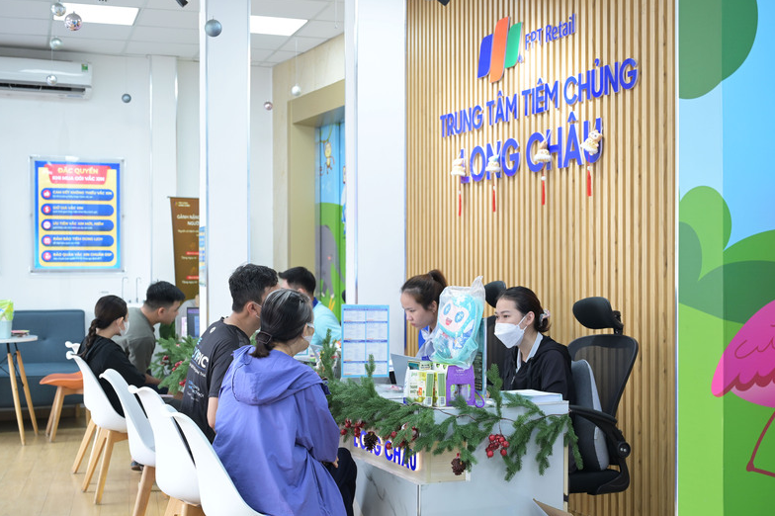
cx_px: 389
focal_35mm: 49
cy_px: 259
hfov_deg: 40.4
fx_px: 1054
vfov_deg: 27.5
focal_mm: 48
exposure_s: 1/160
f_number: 4.5
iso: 1000
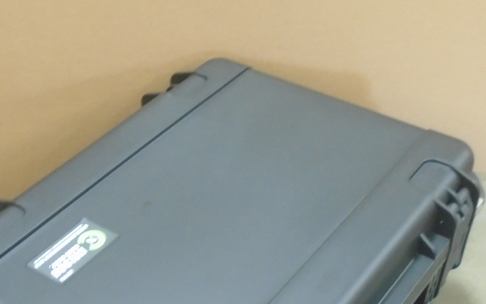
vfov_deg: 22.4
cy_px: 295
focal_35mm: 56
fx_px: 742
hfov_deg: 36.3
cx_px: 230
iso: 400
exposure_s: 1/8
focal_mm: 4.6
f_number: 3.2
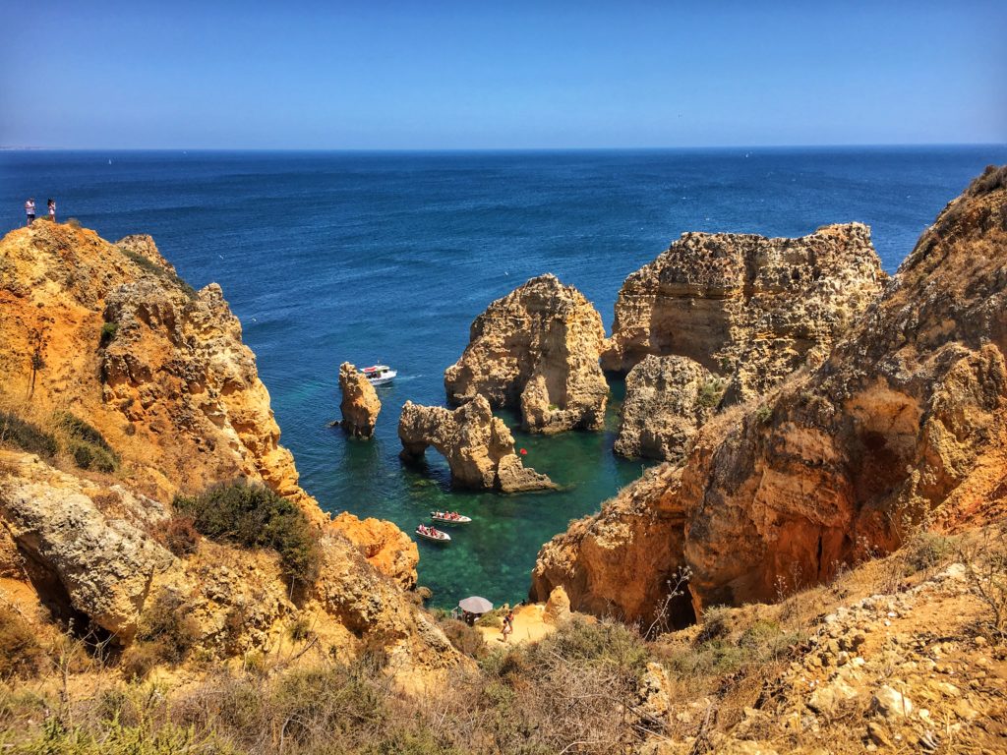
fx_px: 844
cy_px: 378
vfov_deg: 48.2
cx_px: 504
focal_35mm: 29
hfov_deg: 61.7
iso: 25
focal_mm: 4.15
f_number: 2.2
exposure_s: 1/1538
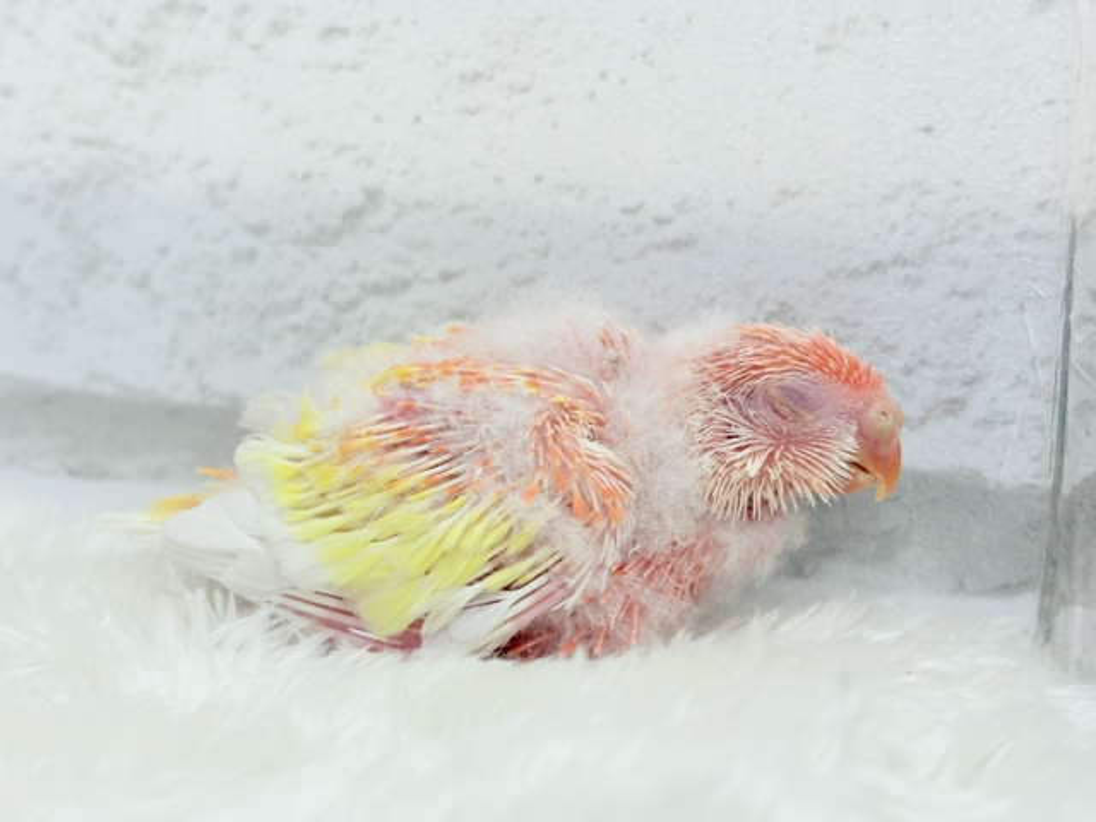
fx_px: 1646
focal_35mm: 52
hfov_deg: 36.8
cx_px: 548
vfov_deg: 28.0
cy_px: 411
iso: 40
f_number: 1.6
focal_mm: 5.96
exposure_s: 1/50
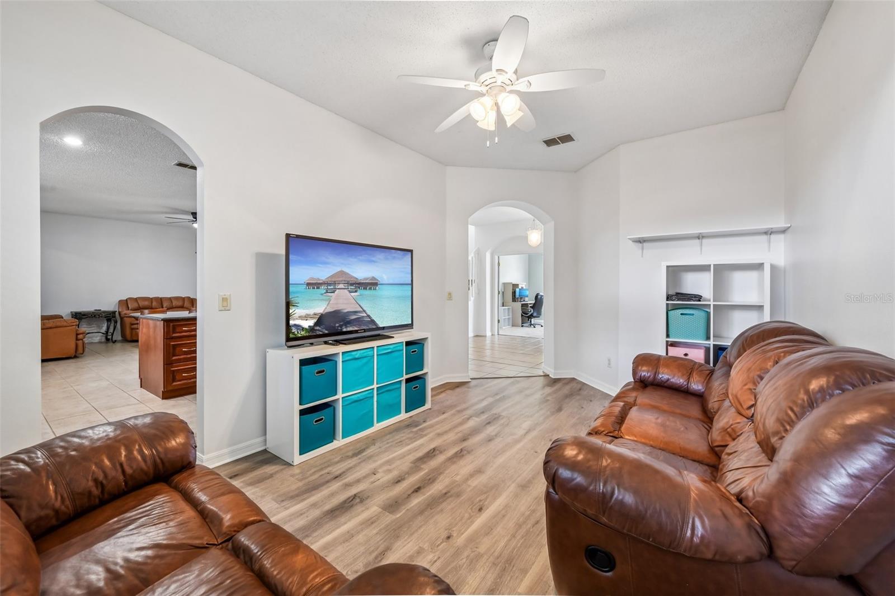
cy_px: 298
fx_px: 348
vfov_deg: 81.2
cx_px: 448
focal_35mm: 14
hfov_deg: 104.3
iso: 400
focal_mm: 14
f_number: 8
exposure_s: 1/5
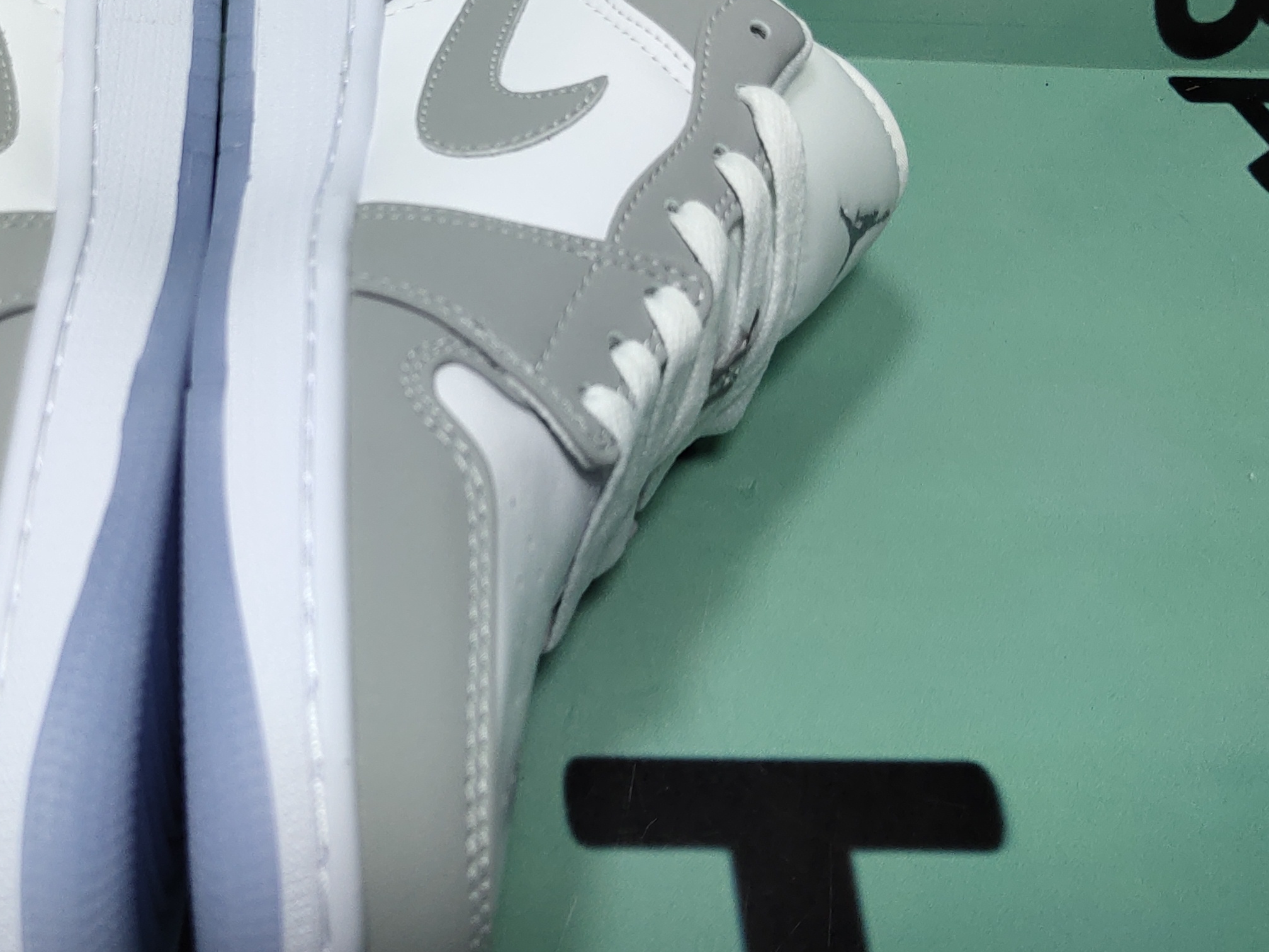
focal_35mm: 60
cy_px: 339
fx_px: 2200
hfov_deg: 31.6
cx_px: 323
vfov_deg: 24.3
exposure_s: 1/100
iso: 61
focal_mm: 4.35
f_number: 1.79
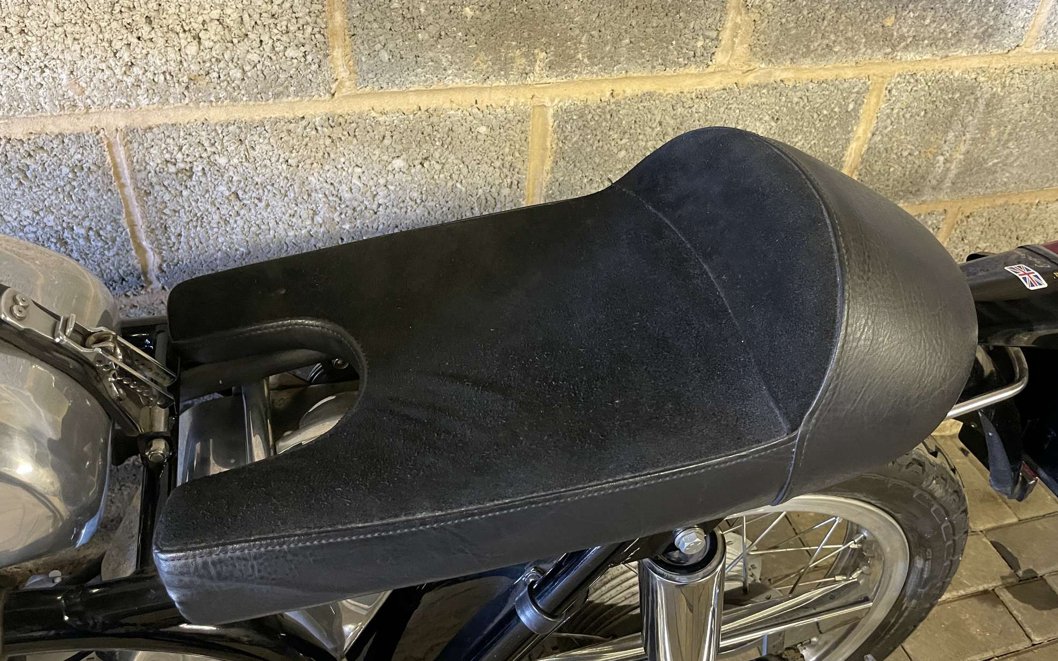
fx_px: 807
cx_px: 537
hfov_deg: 66.5
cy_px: 308
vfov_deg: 44.5
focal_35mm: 28
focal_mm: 4.2
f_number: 1.6
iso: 500
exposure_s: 1/25
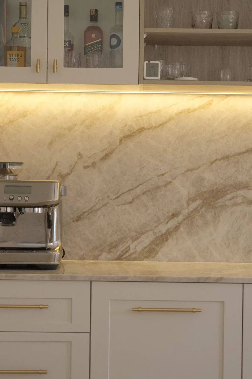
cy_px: 190
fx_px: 882
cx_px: 126
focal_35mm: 84
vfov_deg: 24.2
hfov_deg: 16.3
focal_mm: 56
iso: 800
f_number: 4
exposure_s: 1/125
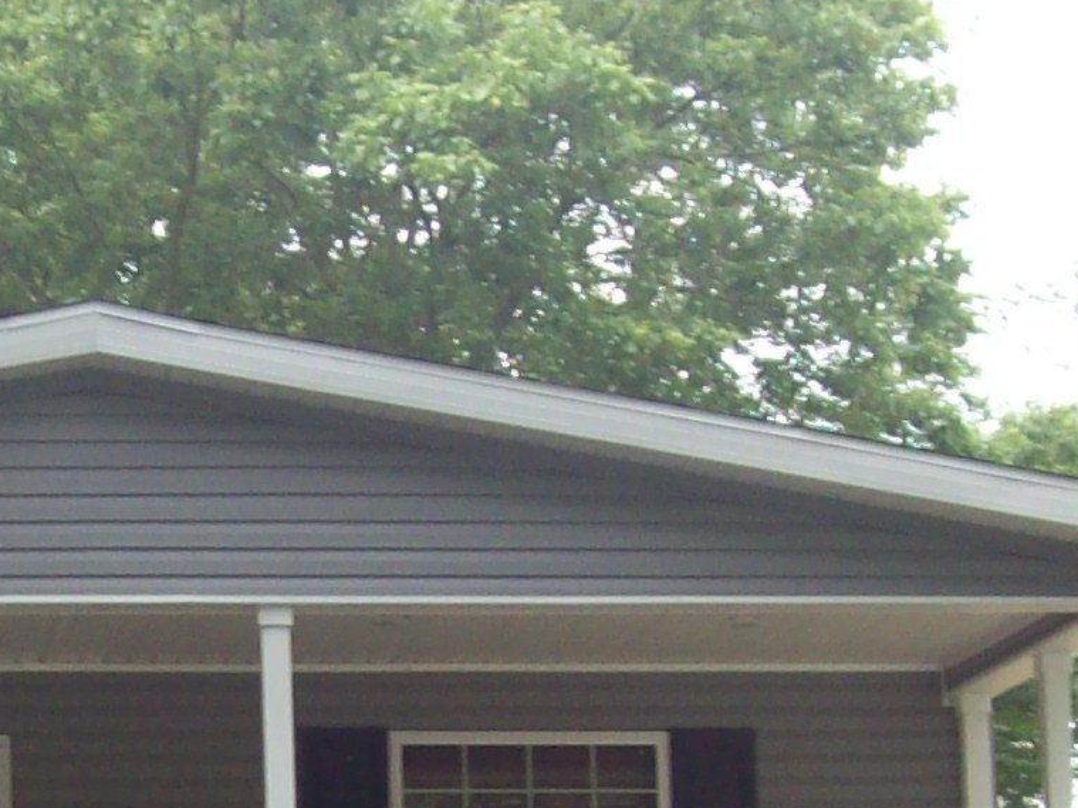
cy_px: 888
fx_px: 4203
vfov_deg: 10.8
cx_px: 31
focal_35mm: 135
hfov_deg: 14.4
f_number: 2.7
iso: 80
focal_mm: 6
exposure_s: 1/75.8
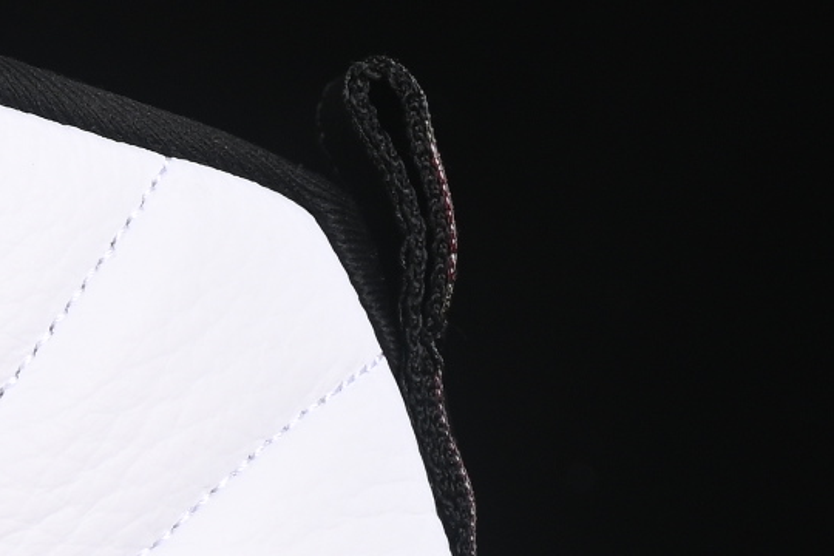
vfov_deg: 3.5
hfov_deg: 5.2
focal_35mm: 387
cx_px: -843
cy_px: 667
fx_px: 8965
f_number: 7.1
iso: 160
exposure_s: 1/80
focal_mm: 50
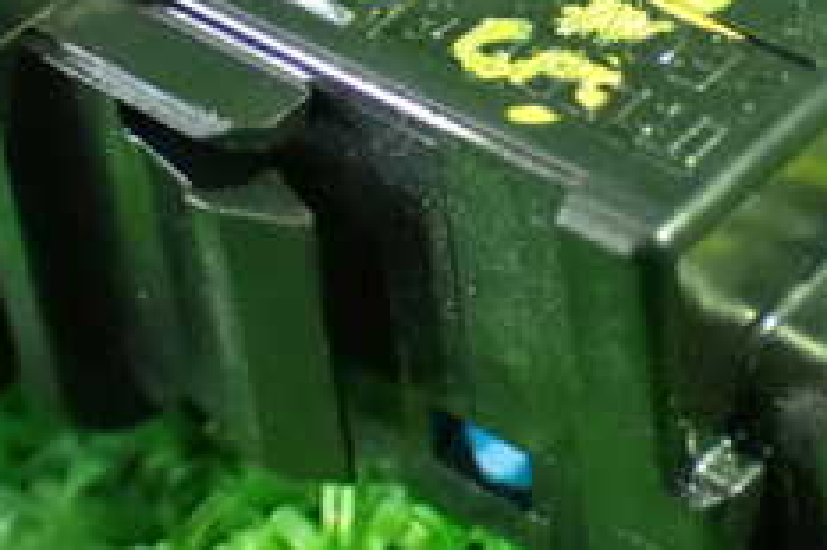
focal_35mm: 134
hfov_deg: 15.2
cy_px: 75
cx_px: 632
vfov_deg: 10.2
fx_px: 3076
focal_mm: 9.01
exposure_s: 1/13
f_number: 3.2
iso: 1600
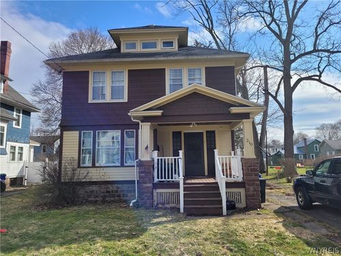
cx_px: 170
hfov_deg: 67.3
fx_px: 256
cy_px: 128
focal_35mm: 26
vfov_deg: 53.1
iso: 40
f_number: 1.8
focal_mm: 5.4
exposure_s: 1/2371
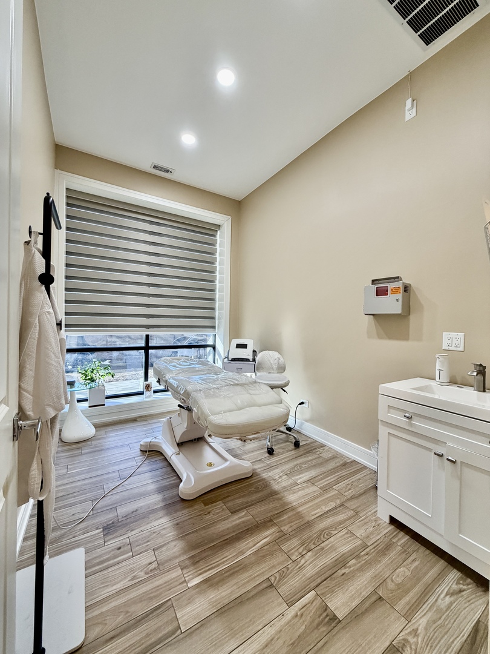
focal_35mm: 14
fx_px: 264
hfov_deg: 85.7
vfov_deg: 102.1
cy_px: 327
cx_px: 245
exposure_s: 1/120
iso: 250
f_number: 2.2
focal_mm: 2.22
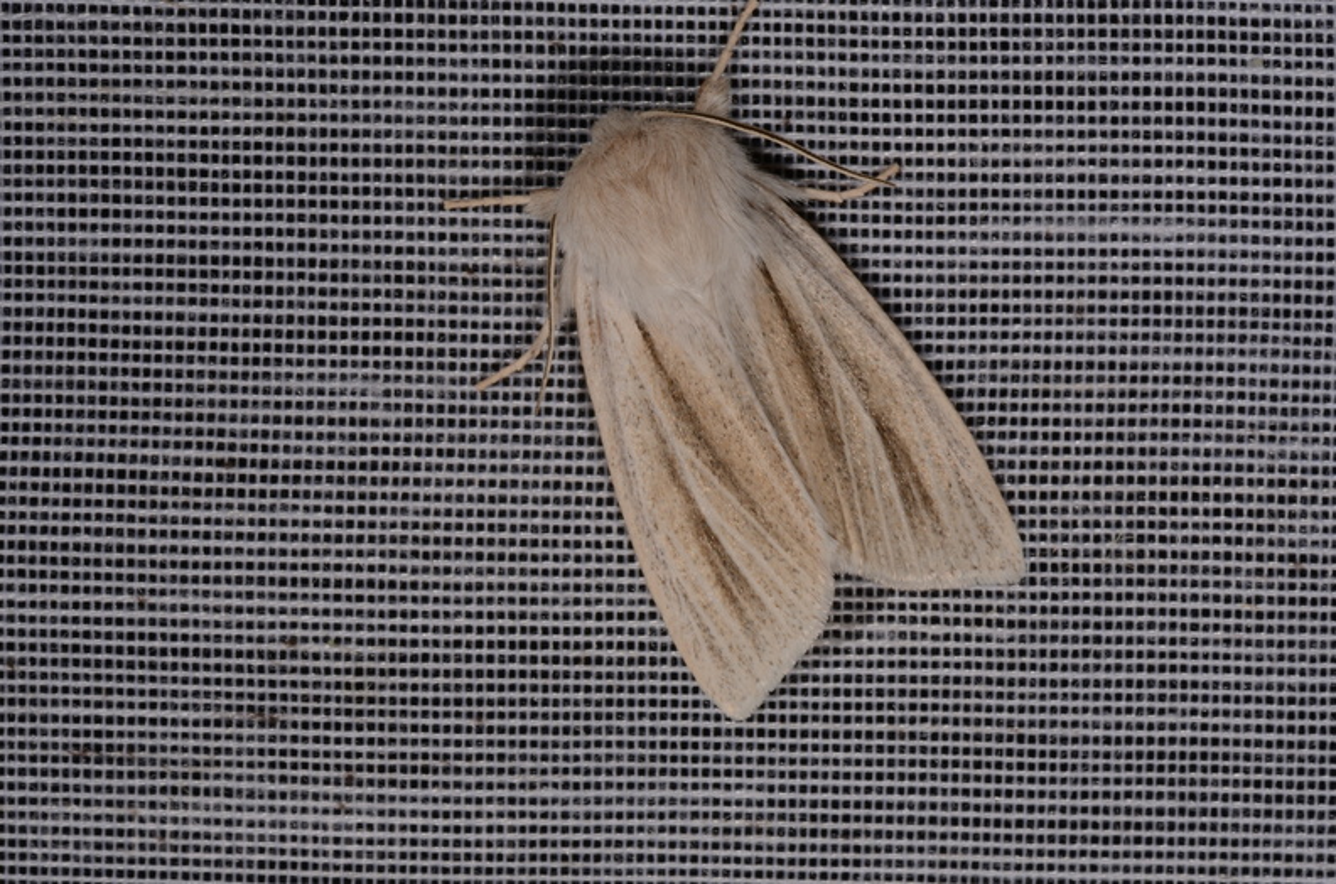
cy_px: 442
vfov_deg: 10.7
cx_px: 668
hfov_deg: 16.1
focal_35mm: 128
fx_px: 4720
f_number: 32
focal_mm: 85
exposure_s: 1/60
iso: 100
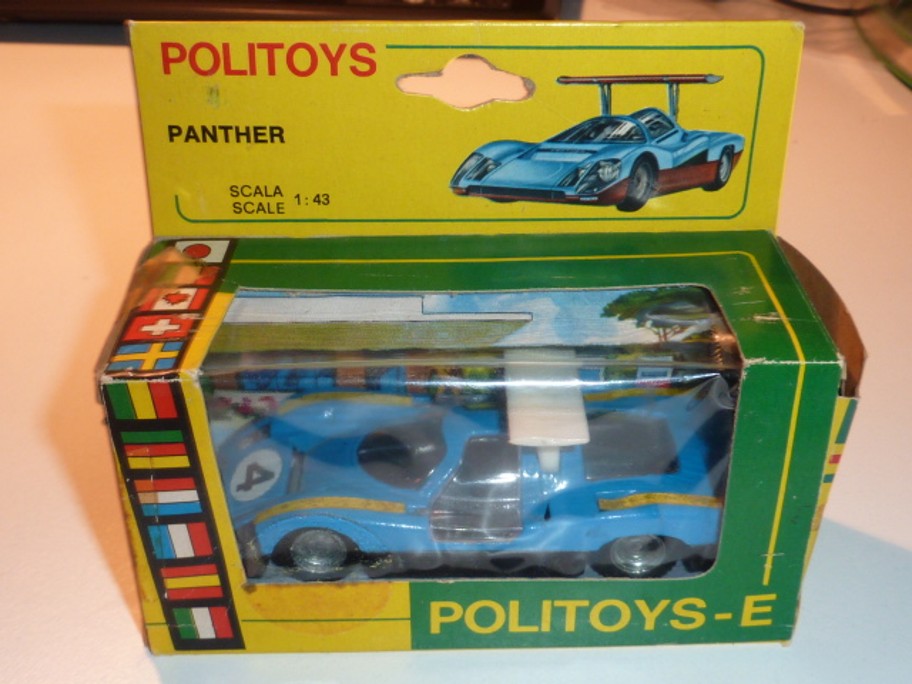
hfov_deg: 39.7
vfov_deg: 30.3
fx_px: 1265
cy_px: 342
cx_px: 456
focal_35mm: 48
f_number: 4
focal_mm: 4.4
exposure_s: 1/30
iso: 100
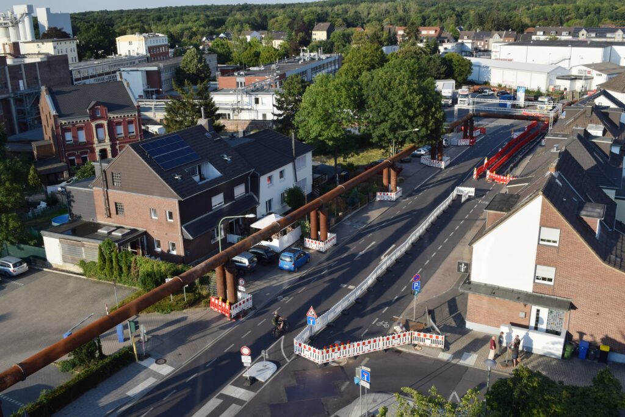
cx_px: 312
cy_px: 208
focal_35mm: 33
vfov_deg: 40.0
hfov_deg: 57.2
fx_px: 573
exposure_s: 1/400
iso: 200
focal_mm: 22
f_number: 10
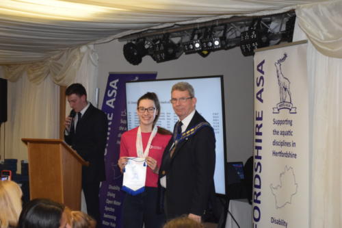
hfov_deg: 24.6
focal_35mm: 82
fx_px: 783
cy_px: 114
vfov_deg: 16.5
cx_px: 171
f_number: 5.6
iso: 3200
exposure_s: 1/60
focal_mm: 55
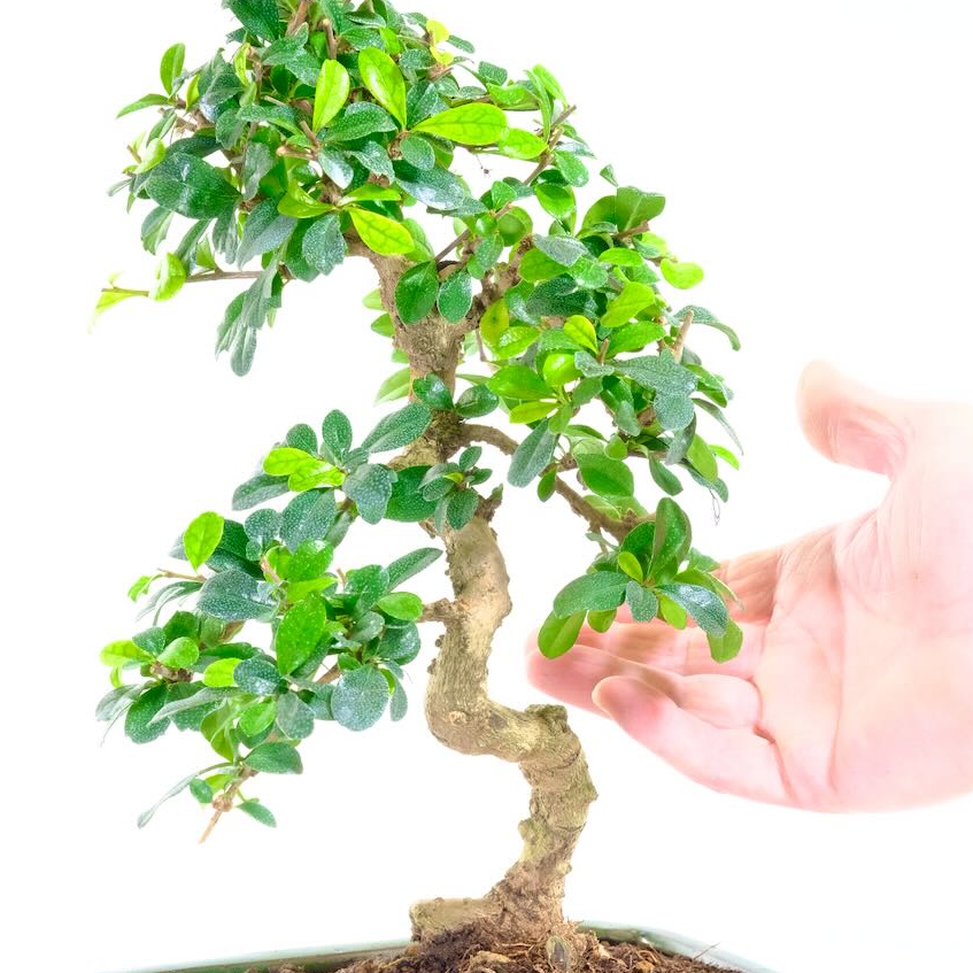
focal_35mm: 113
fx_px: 3594
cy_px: 610
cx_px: 485
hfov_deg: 15.4
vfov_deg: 15.4
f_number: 10
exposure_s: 1/30
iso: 2500
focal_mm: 58.6
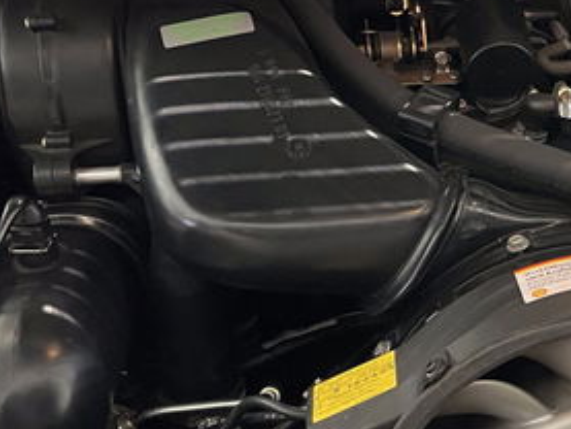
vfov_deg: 20.4
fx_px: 1188
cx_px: 542
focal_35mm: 72
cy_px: 248
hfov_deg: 25.9
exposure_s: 1/57
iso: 400
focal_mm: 5.1
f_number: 1.6
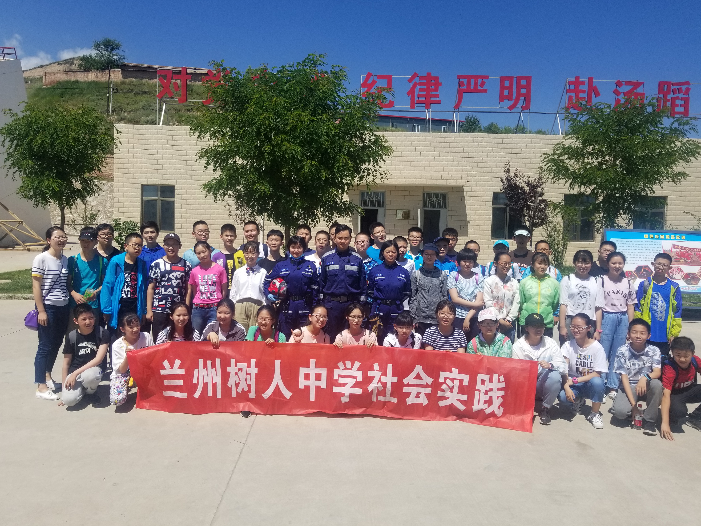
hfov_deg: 67.3
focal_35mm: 26
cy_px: 263
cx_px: 350
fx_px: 527
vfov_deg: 53.1
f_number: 1.7
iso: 50
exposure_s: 1/3672
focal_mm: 4.25
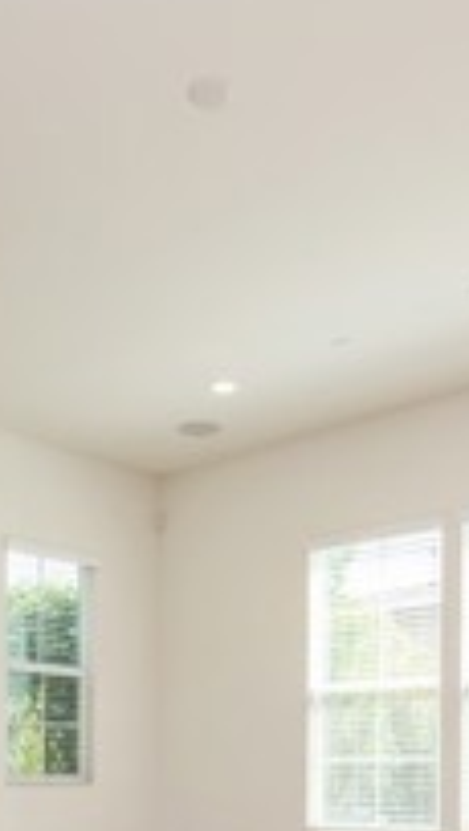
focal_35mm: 46
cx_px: 102
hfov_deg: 25.6
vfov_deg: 40.6
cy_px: 774
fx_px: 1015
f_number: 5.6
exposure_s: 1/125
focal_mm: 14
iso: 110
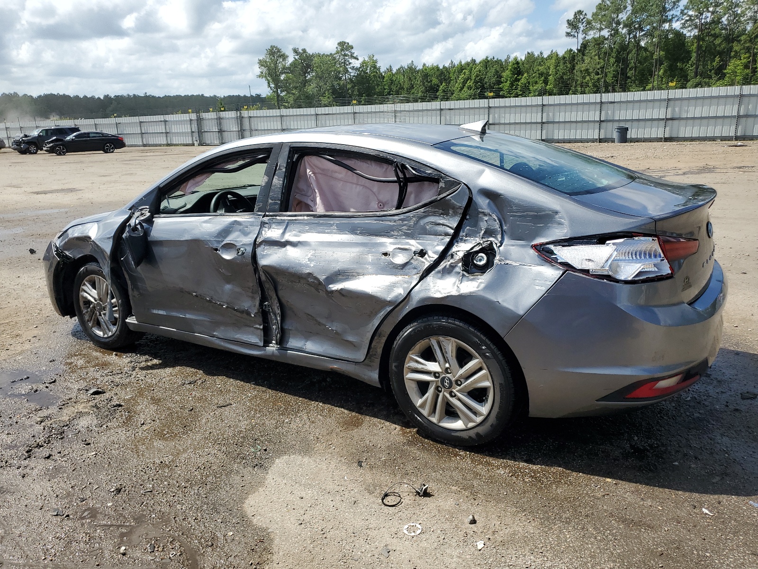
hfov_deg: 67.3
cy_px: 284
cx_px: 379
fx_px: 569
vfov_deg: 53.1
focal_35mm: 26
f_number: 1.5
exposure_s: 1/3333
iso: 50
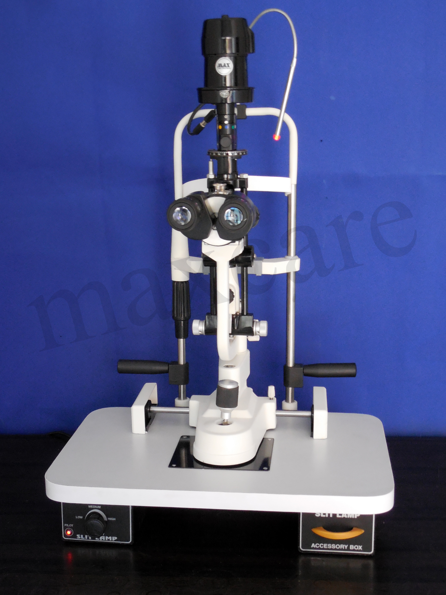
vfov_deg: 39.7
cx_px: 223
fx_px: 825
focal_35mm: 48
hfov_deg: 30.3
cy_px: 298
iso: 800
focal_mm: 8.7
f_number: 4
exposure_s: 1/20
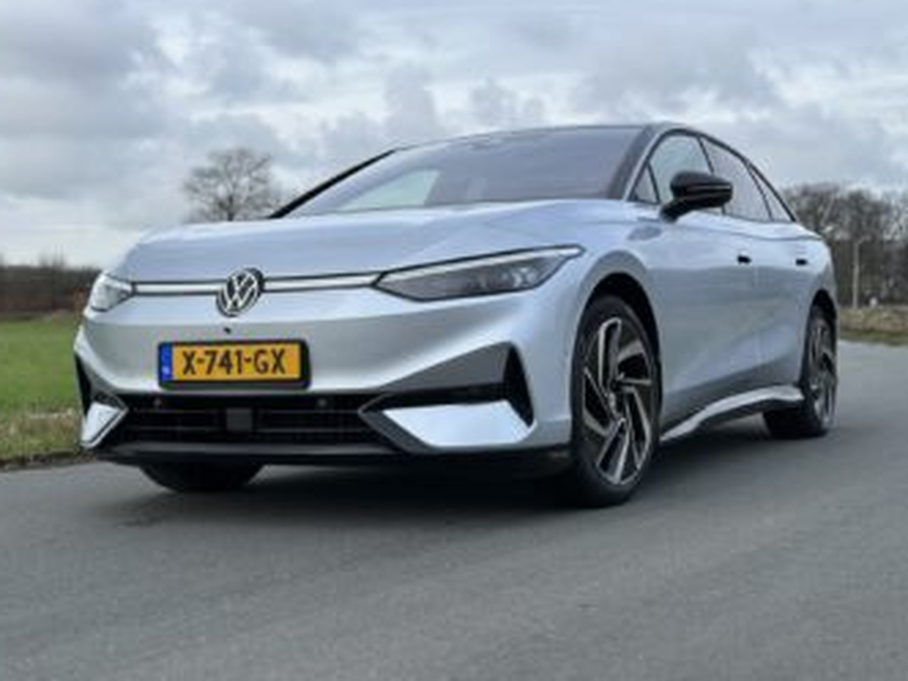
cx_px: 457
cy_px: 350
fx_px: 1364
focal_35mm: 52
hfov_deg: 36.8
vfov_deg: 28.0
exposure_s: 1/1453
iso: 80
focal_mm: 6.86
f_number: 1.78
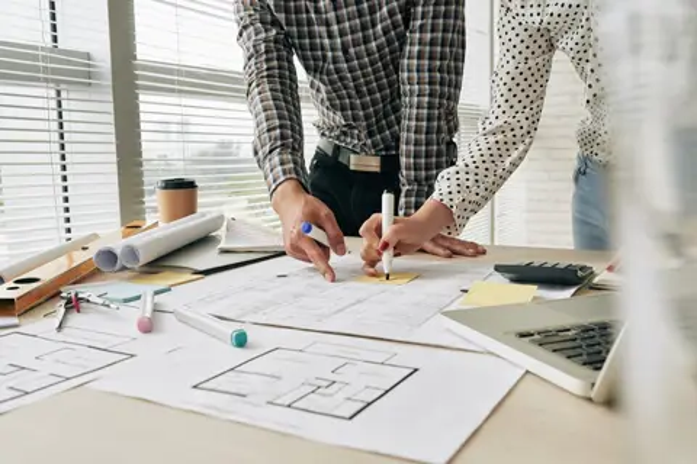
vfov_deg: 37.9
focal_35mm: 35
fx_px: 678
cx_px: 348
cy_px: 232
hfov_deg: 54.4
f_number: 8
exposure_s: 1/250
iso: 800
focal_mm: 35
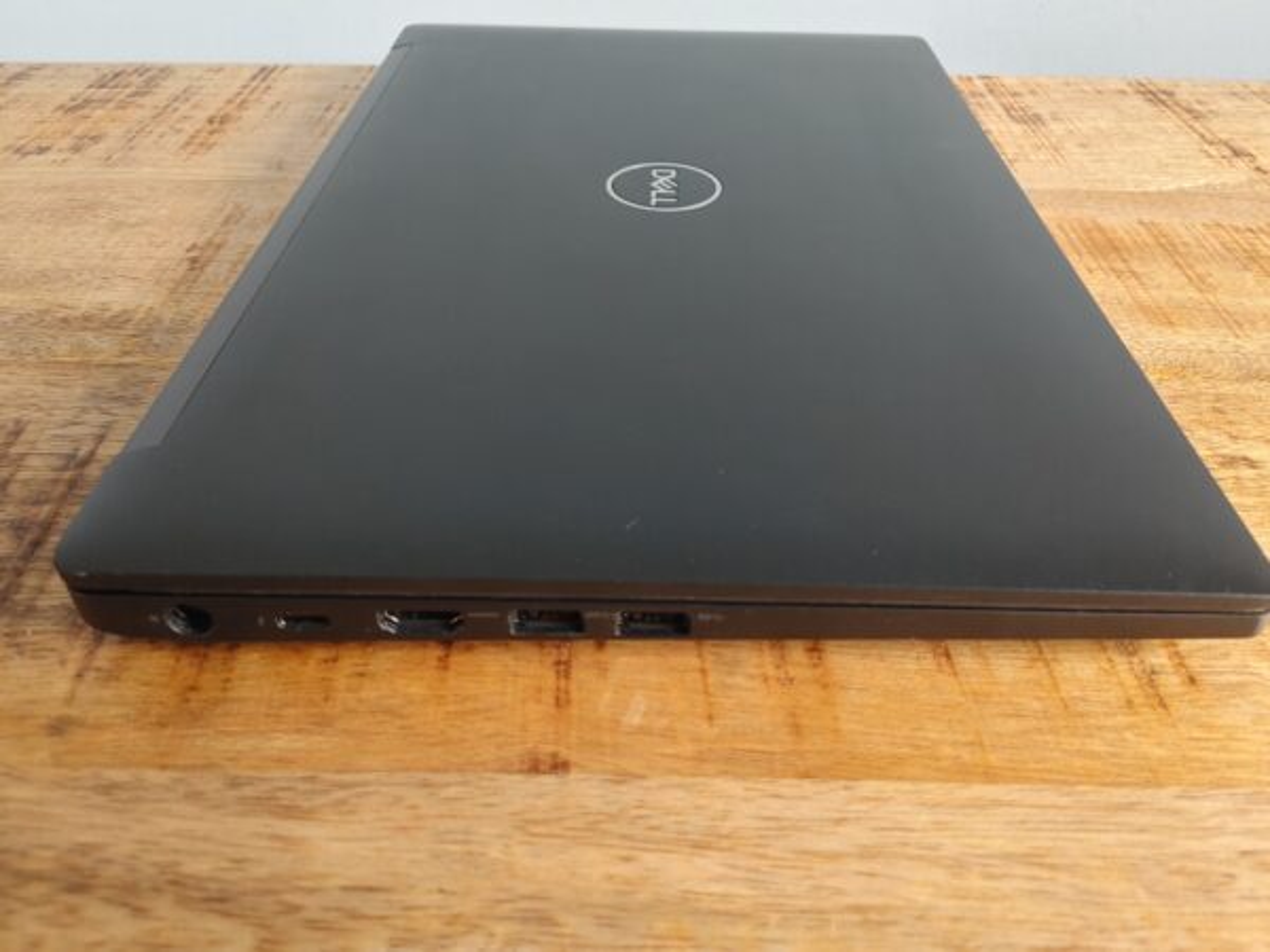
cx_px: 635
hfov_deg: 67.3
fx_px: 954
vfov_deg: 53.1
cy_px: 476
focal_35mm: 26
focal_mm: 4.81
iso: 300
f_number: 1.8
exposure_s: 1/100
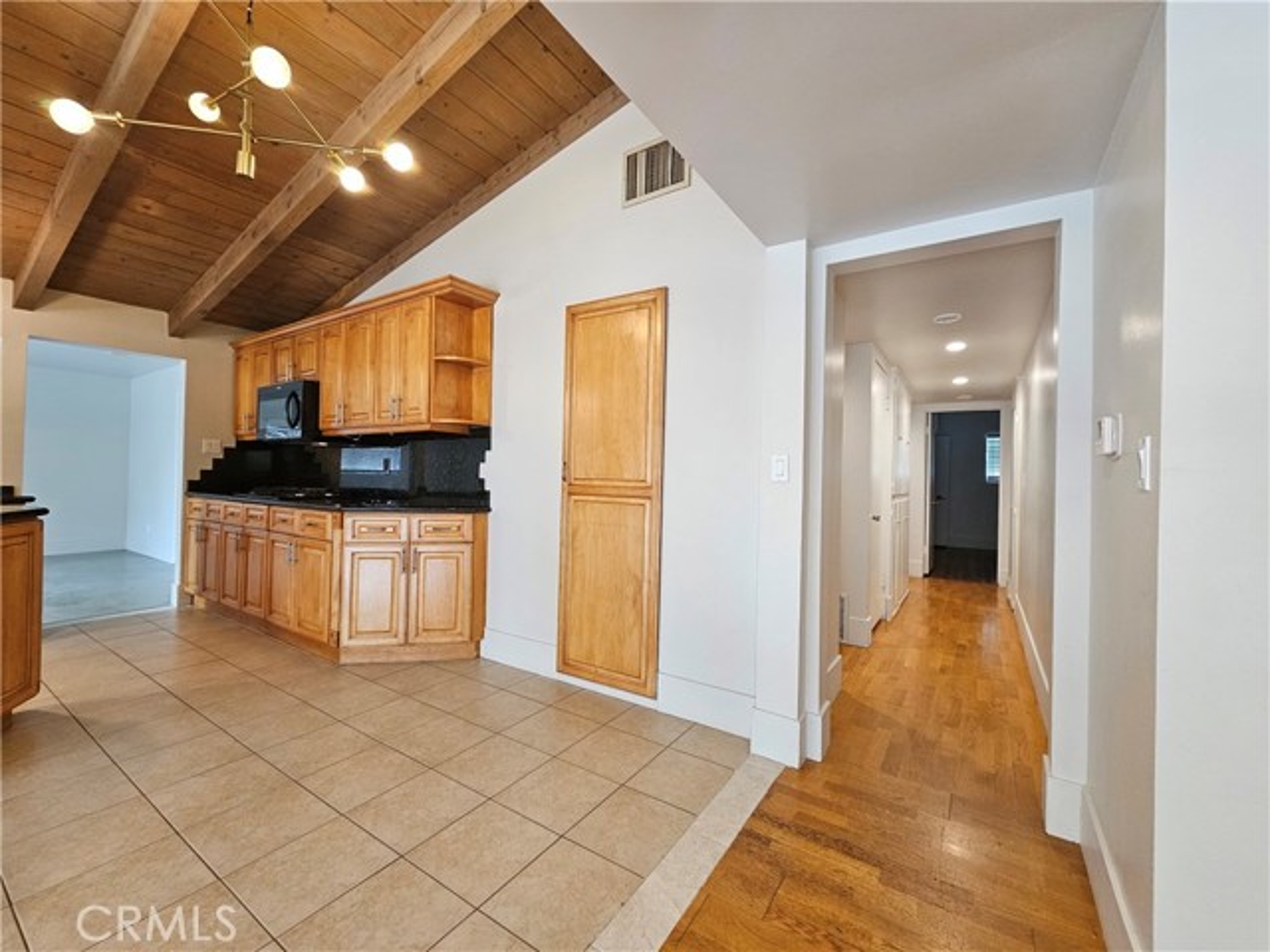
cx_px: 635
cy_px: 476
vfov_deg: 89.9
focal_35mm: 13
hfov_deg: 106.2
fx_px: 477
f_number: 2.2
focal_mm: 2.2
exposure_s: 1/60
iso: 250
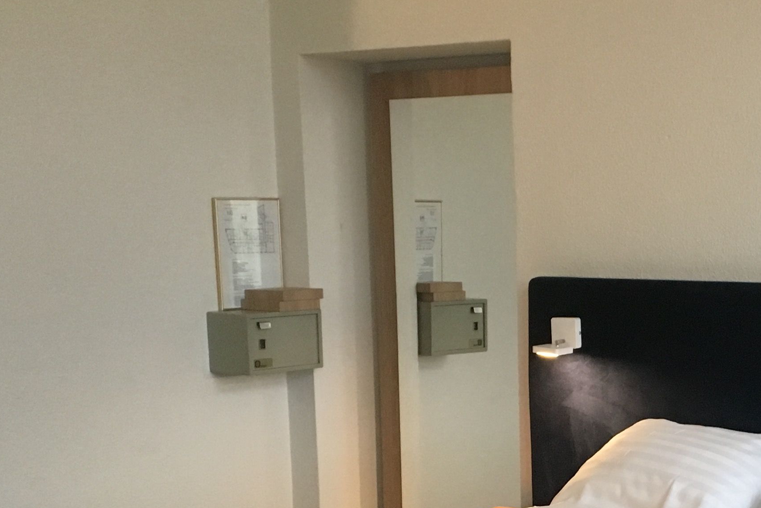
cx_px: 658
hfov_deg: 27.6
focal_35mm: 71
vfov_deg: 18.7
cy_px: 493
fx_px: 1501
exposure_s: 1/25
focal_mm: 4.15
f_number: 2.2
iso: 200
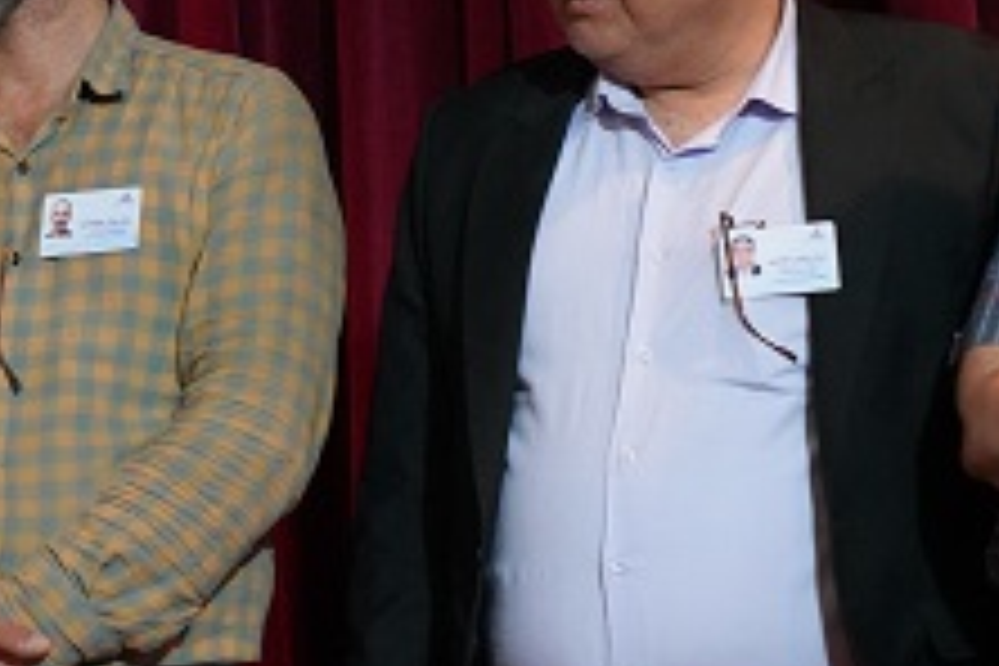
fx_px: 6965
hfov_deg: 8.0
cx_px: -472
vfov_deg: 5.5
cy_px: 344
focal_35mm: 251
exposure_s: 1/160
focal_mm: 70
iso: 4000
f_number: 4
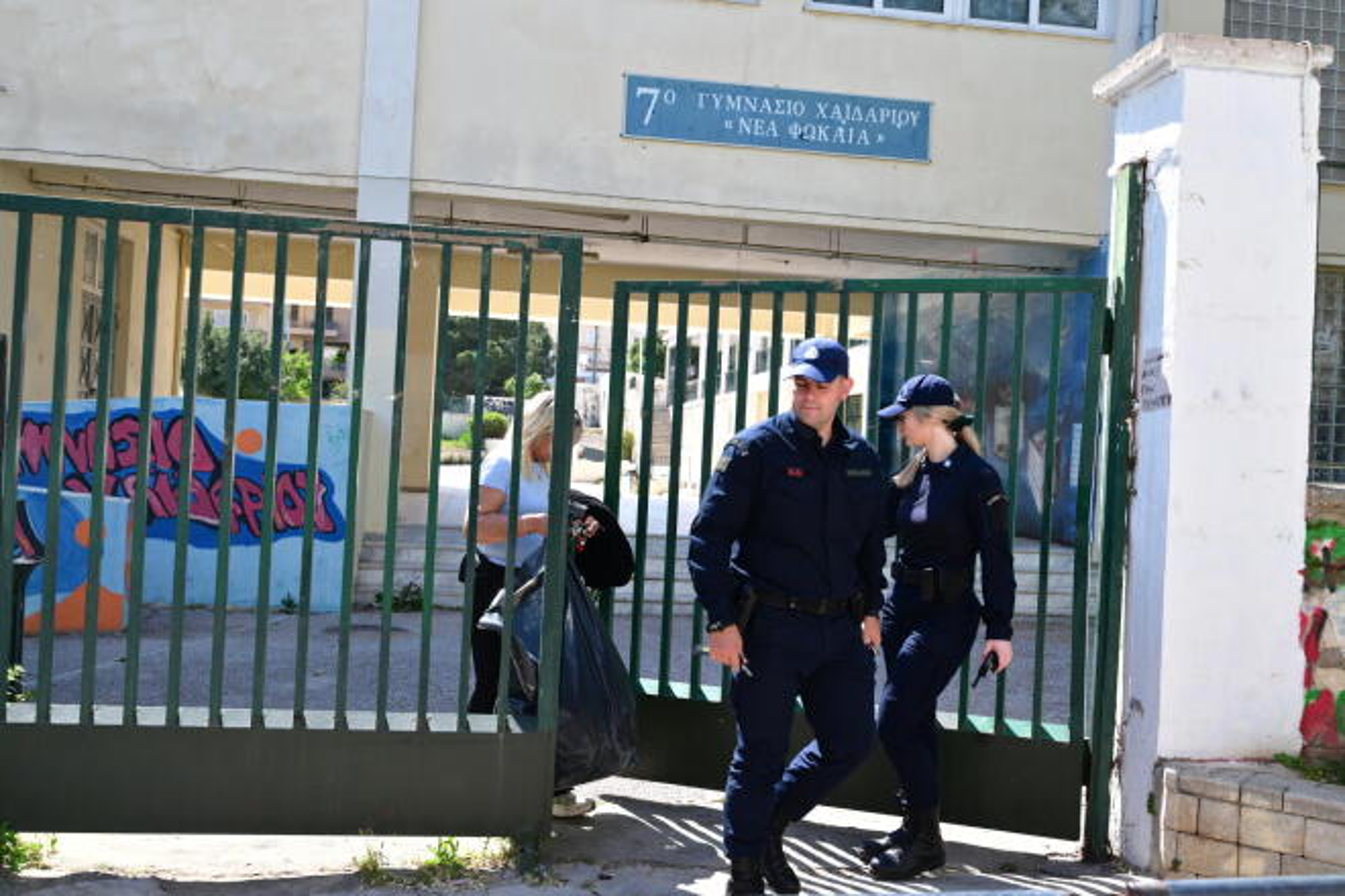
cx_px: 672
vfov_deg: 37.9
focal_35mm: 35
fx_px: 1308
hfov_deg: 54.4
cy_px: 448
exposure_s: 1/500
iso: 400
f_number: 6.3
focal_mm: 35
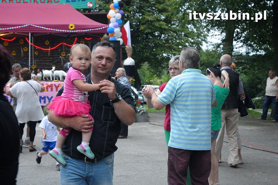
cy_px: 92
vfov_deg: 19.7
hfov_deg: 29.3
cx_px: 139
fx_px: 532
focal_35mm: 69
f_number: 4.5
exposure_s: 1/80
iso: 2500
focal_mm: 46
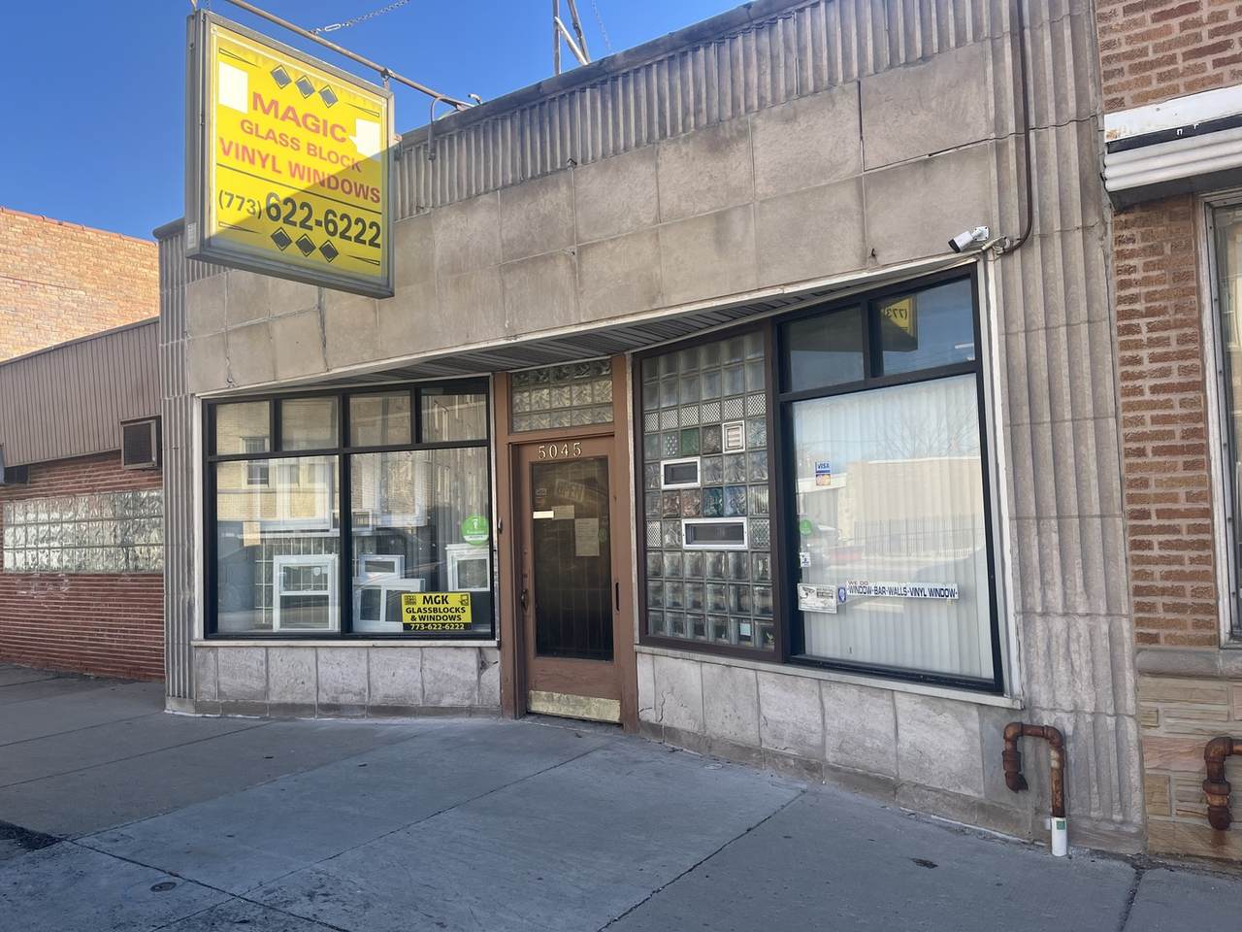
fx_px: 933
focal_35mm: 26
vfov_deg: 53.1
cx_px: 621
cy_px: 466
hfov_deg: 67.3
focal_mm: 5.1
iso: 50
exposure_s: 1/714
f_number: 1.6
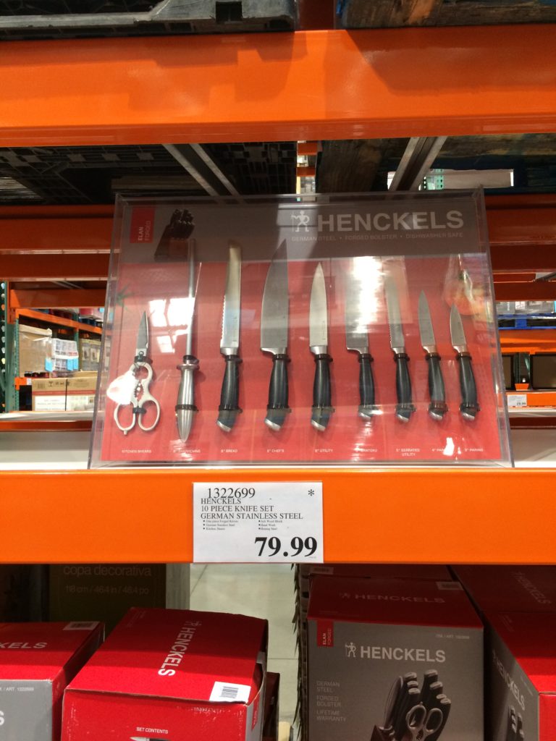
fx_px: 621
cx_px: 278
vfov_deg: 61.7
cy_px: 370
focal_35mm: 29
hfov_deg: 48.2
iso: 125
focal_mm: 4.15
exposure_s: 1/30
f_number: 2.2
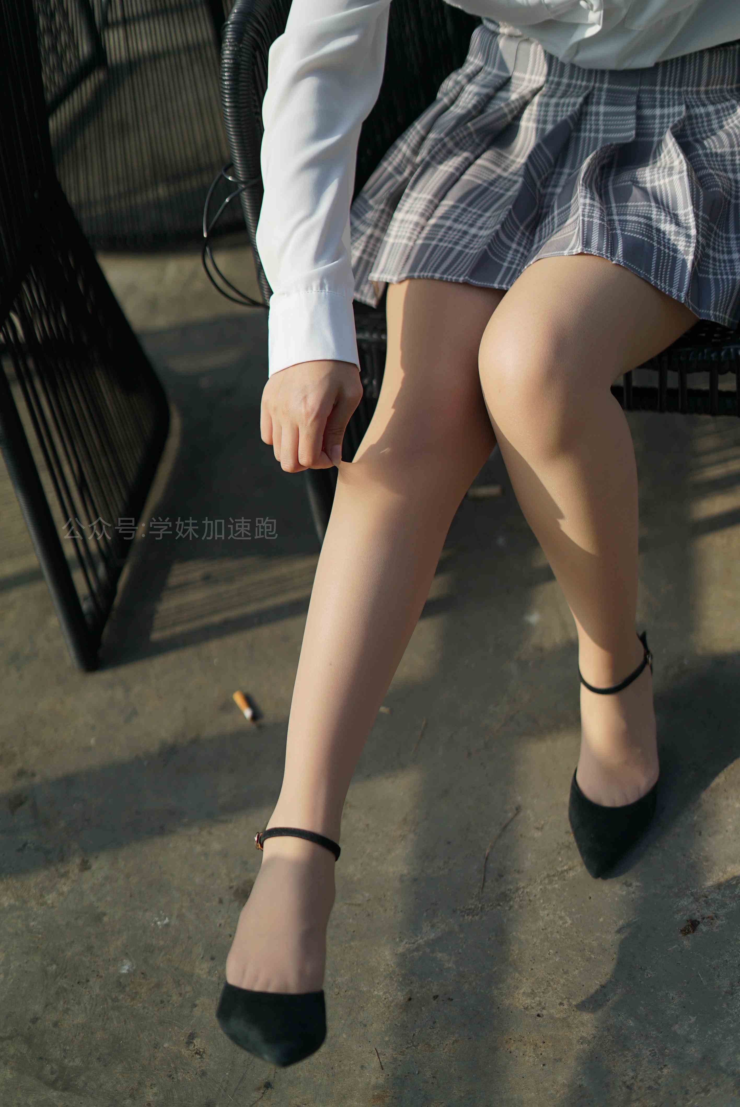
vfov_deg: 39.6
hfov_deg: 27.0
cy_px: 554
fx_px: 1540
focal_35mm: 50
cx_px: 370
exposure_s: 1/8000
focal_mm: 50
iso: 200
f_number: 2
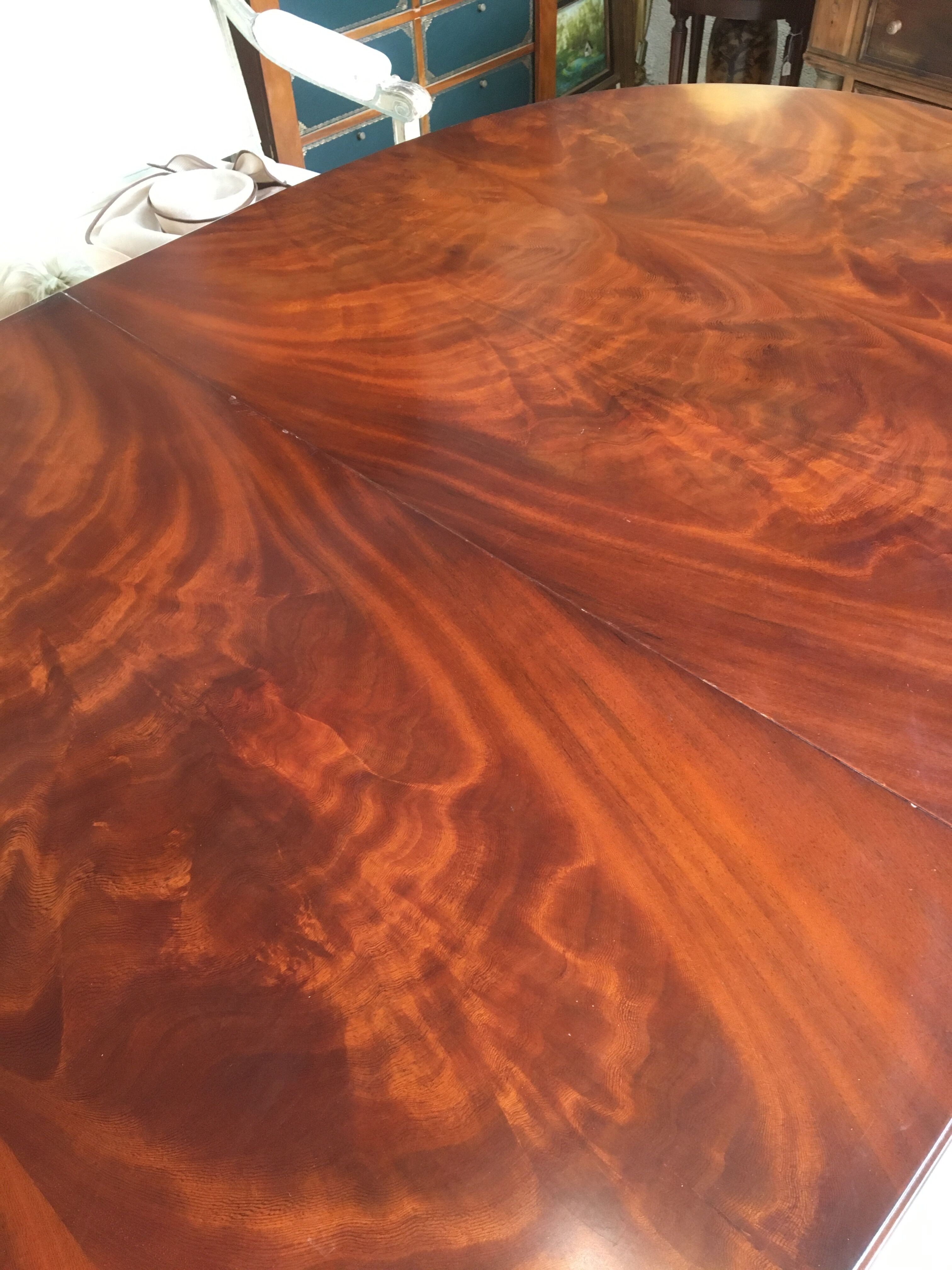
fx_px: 1063
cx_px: 476
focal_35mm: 29
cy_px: 635
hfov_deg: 48.2
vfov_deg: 61.7
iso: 200
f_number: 2.2
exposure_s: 1/33
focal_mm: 4.15
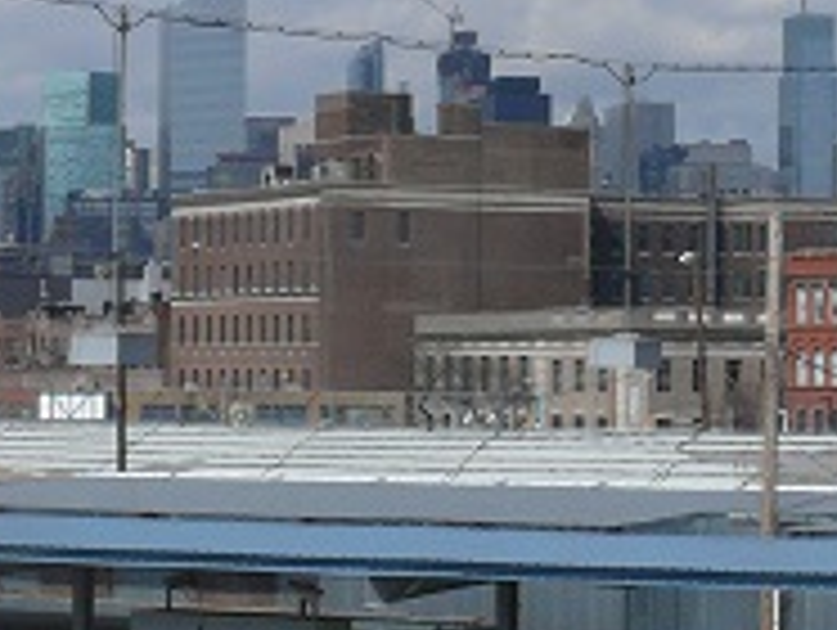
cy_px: 220
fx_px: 4140
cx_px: 688
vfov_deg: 8.7
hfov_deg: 11.5
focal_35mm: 171
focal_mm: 8.3
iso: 100
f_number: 6.3
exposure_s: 1/640
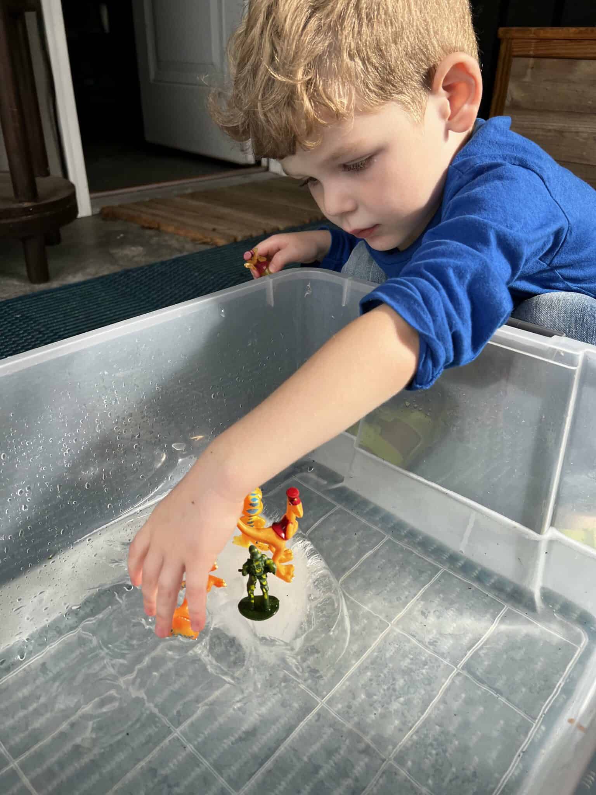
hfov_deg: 53.1
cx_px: 298
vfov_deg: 67.3
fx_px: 597
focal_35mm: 26
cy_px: 398
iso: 50
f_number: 1.5
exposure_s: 1/458
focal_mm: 5.7
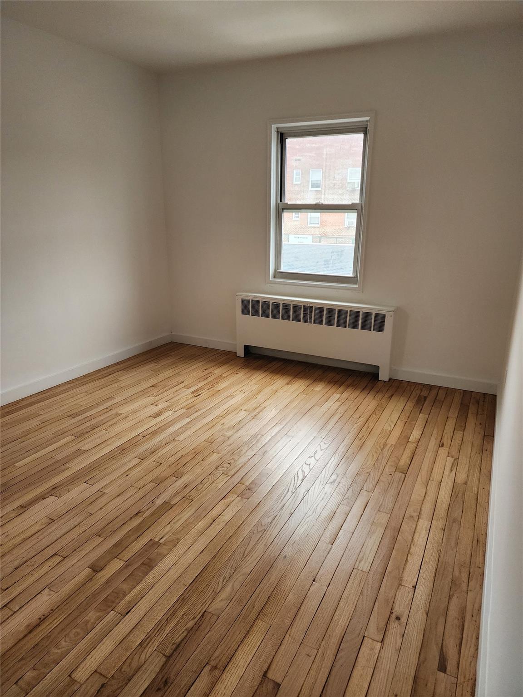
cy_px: 348
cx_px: 262
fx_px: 463
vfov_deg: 73.9
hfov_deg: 58.9
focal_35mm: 23
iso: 250
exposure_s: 1/120
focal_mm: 6.4
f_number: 1.8
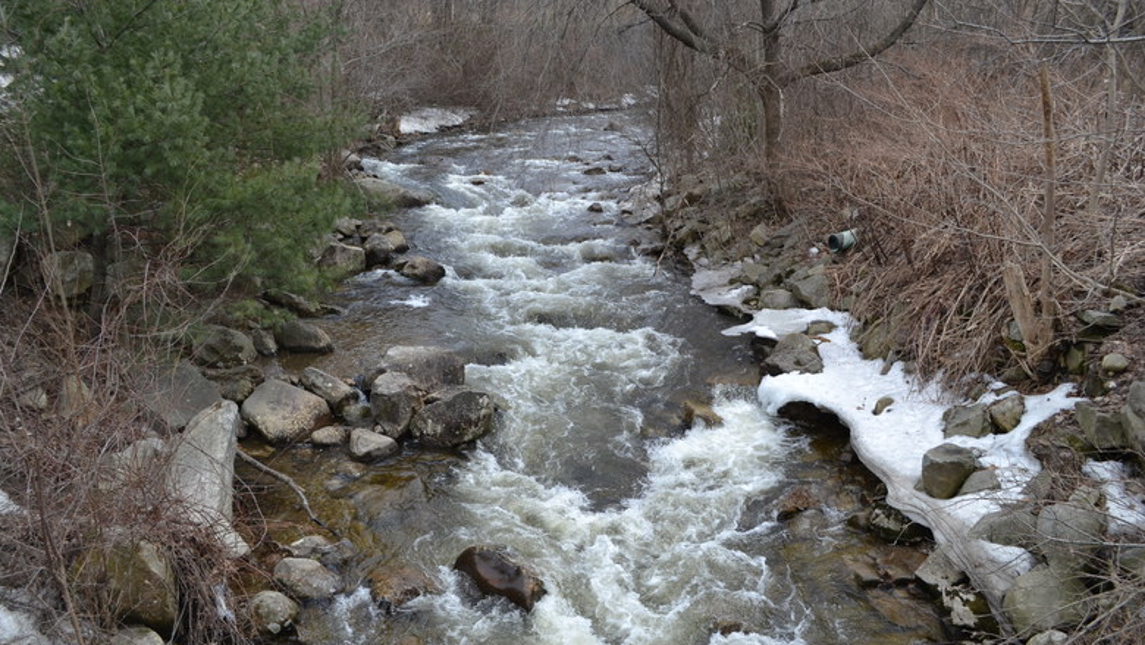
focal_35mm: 29
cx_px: 561
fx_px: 881
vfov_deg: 40.1
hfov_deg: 66.1
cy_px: 370
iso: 100
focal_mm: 18
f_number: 6.3
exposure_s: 1/160
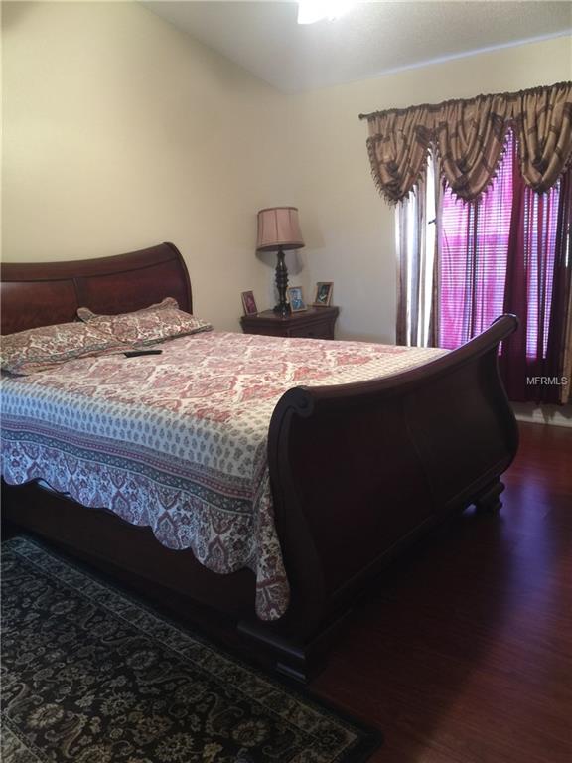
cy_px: 382
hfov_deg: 48.2
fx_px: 639
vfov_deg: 61.7
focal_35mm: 29
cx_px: 286
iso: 64
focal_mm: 4.15
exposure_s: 1/4
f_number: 2.2
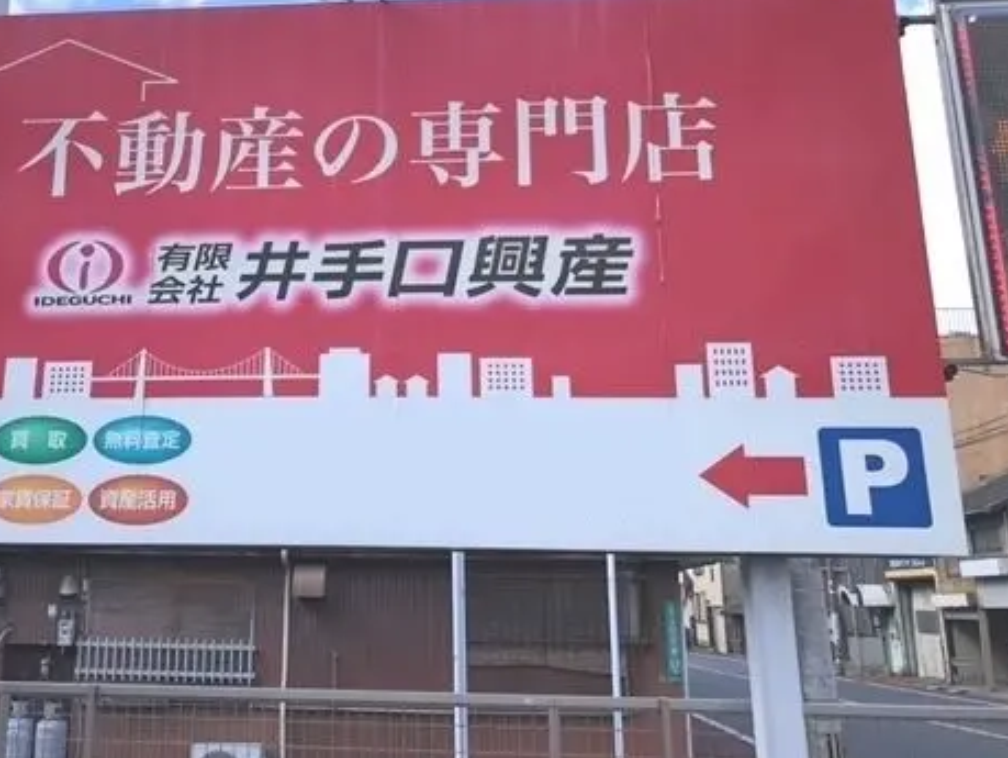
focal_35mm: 39
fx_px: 1137
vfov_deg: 36.6
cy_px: 277
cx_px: 338
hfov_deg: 47.1
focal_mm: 3.99
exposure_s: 1/1000
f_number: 1.8
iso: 20
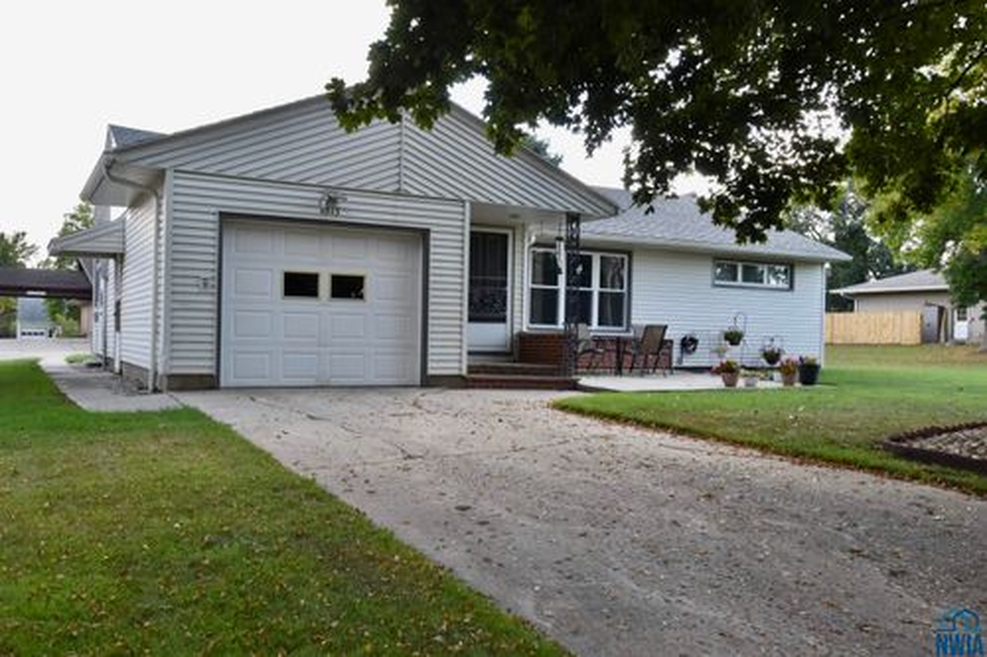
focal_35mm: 33
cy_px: 328
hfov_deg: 57.2
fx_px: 904
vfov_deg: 39.9
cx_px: 494
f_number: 6.3
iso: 400
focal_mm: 22
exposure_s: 1/160
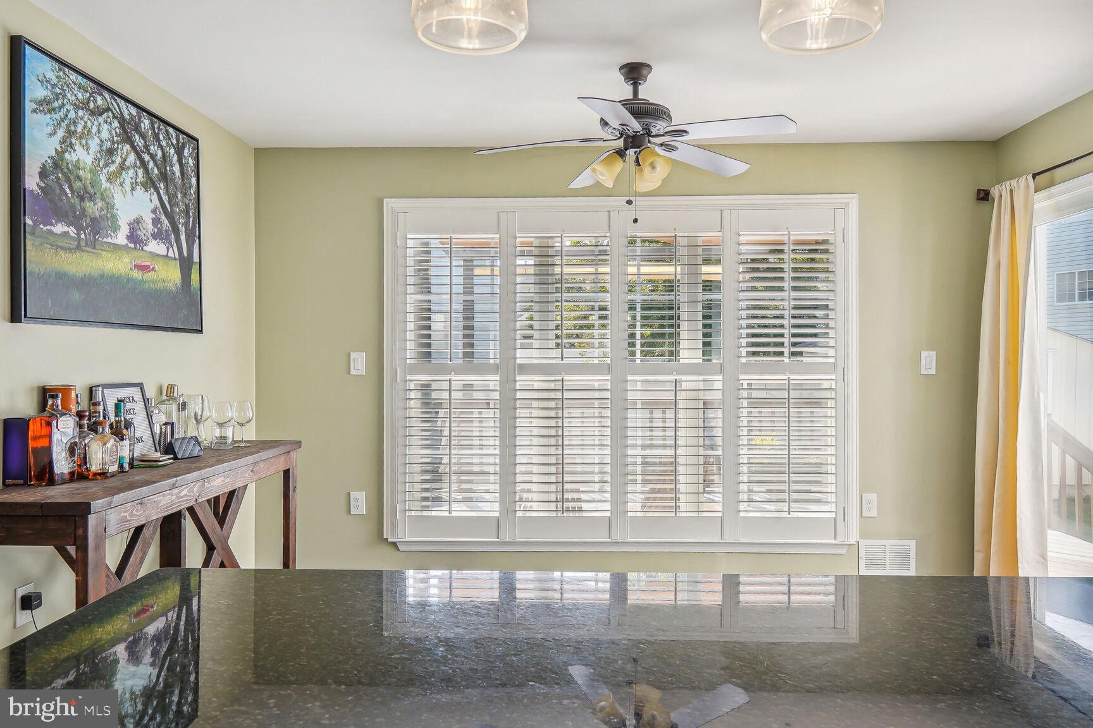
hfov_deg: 73.7
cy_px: 364
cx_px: 546
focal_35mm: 24
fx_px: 729
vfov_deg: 53.1
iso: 200
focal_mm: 16
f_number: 8
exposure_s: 1/40
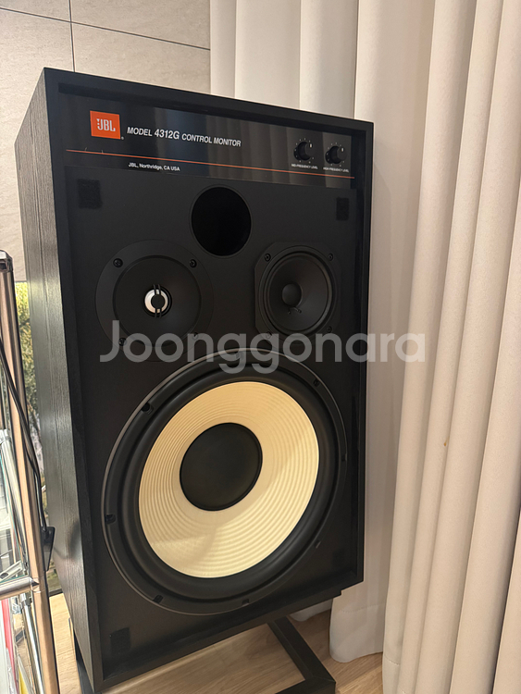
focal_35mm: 24
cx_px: 260
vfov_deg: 71.6
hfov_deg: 56.8
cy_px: 347
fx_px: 481
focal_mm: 6.76
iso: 800
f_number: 1.78
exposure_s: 1/60
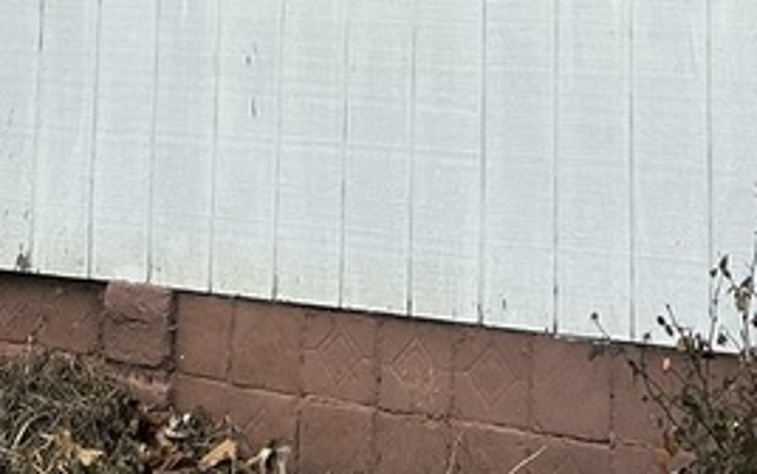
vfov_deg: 10.7
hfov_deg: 18.6
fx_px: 2292
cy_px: -508
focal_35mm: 111
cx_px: 602
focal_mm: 5.7
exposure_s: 1/121
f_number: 1.5
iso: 50
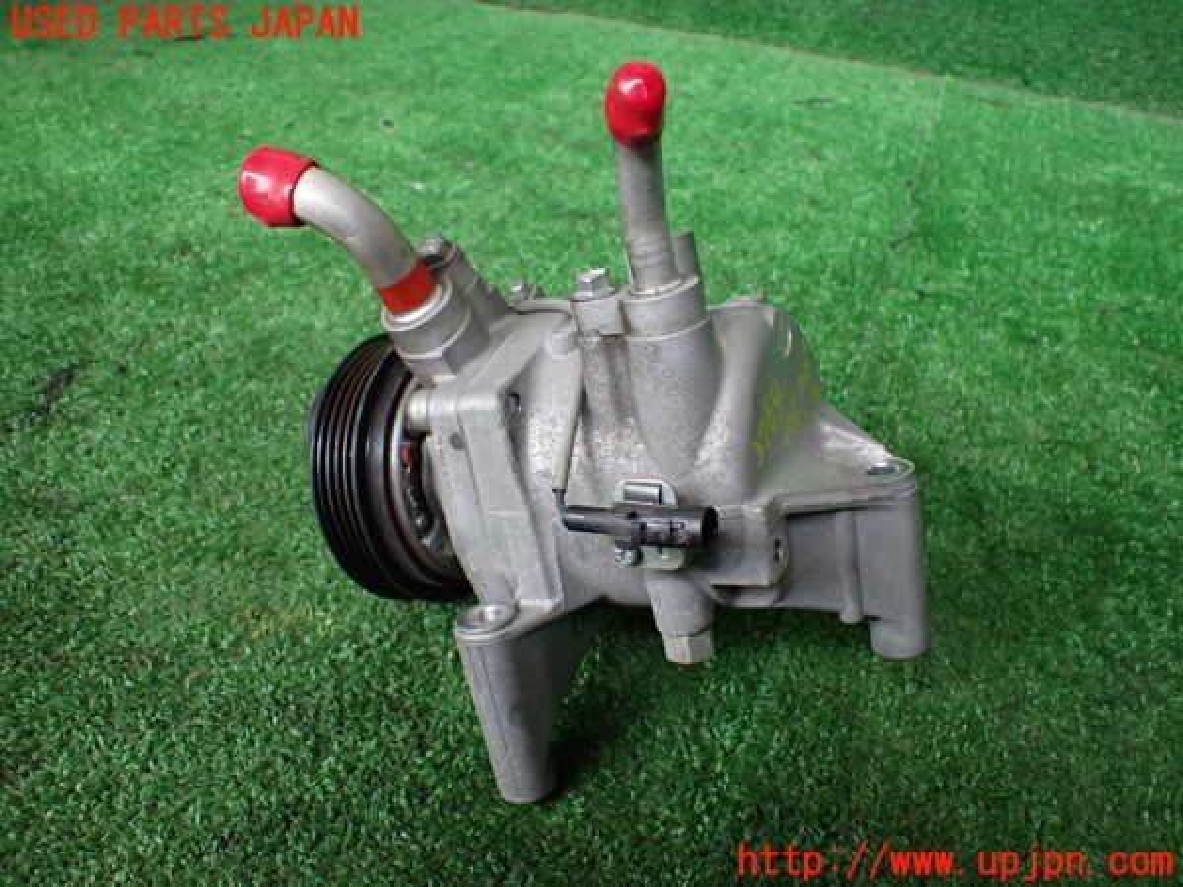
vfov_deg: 46.8
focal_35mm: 30
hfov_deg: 60.0
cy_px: 444
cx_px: 592
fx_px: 1025
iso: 400
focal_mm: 5.4
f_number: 2.3
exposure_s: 1/125
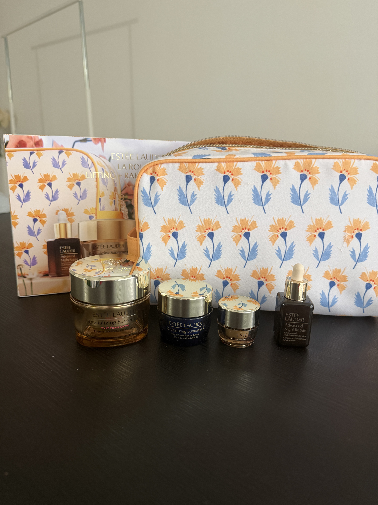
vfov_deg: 71.6
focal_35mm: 24
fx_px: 349
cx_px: 189
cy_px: 252
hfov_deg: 56.8
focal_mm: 6.76
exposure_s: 1/60
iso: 320
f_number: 1.78
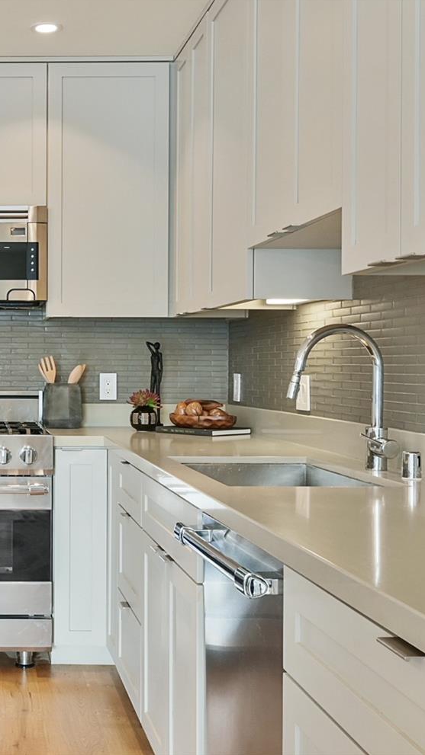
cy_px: 376
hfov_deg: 24.4
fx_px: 922
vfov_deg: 44.6
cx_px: -32
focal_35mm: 46
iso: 400
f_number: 11
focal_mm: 19.5
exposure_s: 1/10
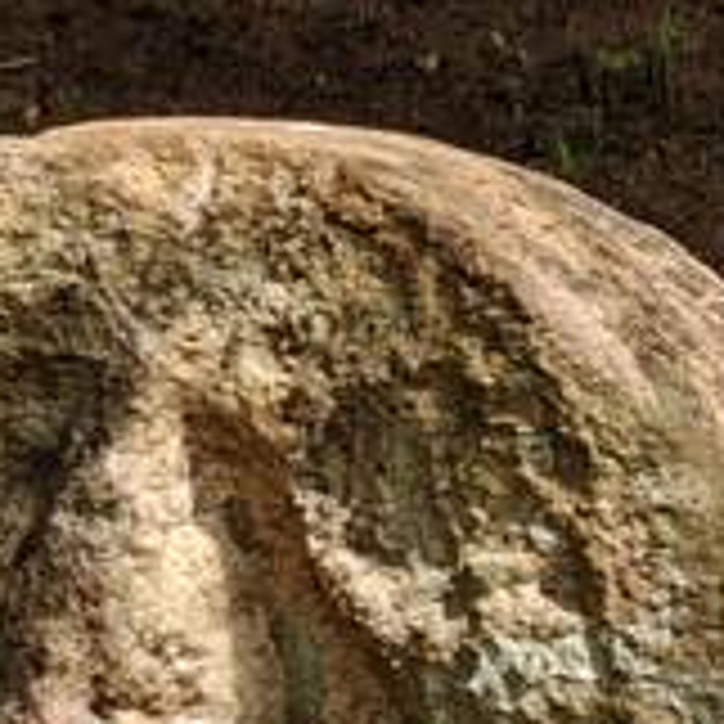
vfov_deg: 2.3
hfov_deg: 2.3
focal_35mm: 757
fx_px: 17913
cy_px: 1722
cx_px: 310
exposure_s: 1/250
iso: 100
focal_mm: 15.38
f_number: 2.6
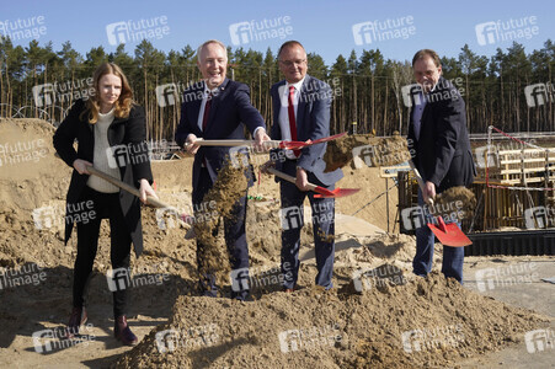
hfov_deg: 65.5
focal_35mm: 28
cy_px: 184
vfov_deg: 46.3
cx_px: 278
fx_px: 431
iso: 100
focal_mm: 28
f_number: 9
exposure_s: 1/250
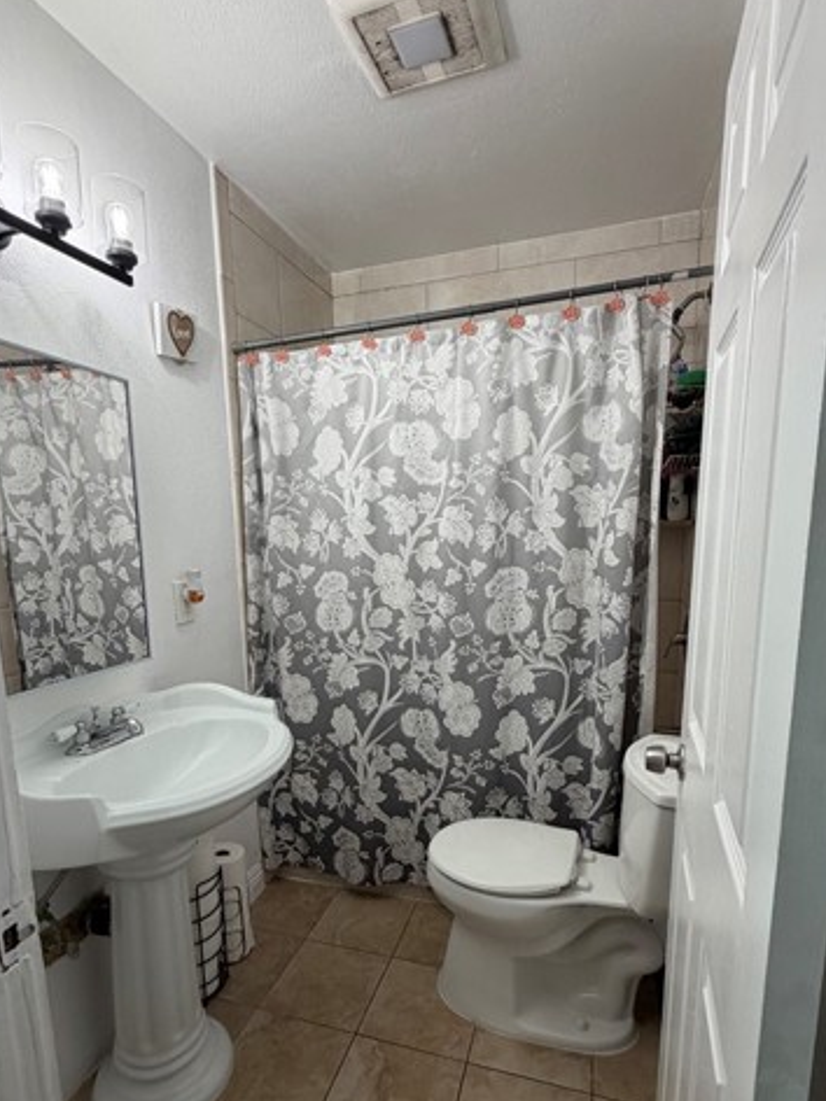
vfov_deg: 84.0
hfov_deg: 68.7
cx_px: 397
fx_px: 604
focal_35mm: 19
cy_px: 639
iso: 100
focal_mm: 2.22
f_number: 2.2
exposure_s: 1/120
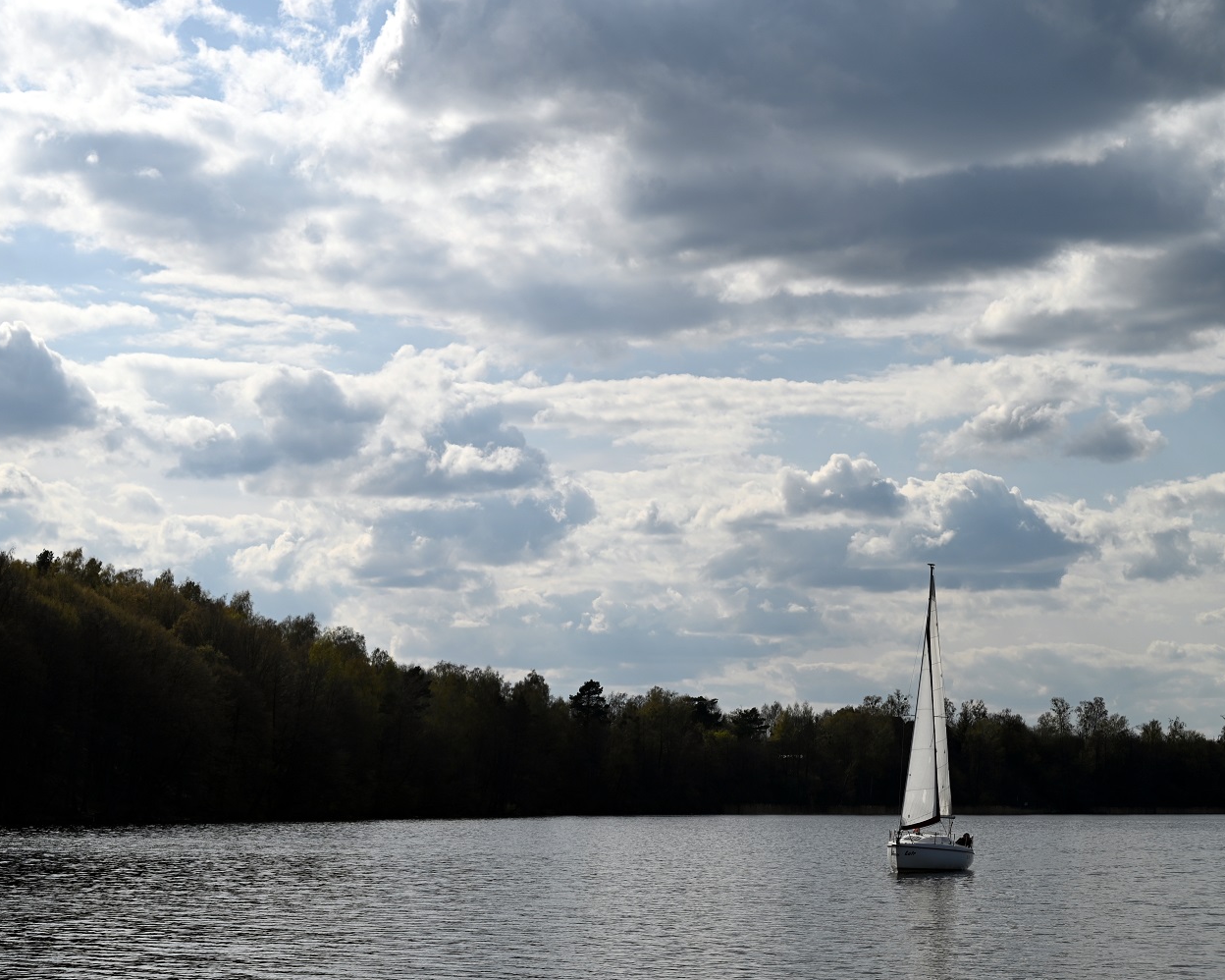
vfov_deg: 19.4
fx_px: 2864
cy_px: 490
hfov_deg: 24.1
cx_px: 559
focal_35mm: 79
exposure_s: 1/1000
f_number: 8
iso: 100
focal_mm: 70
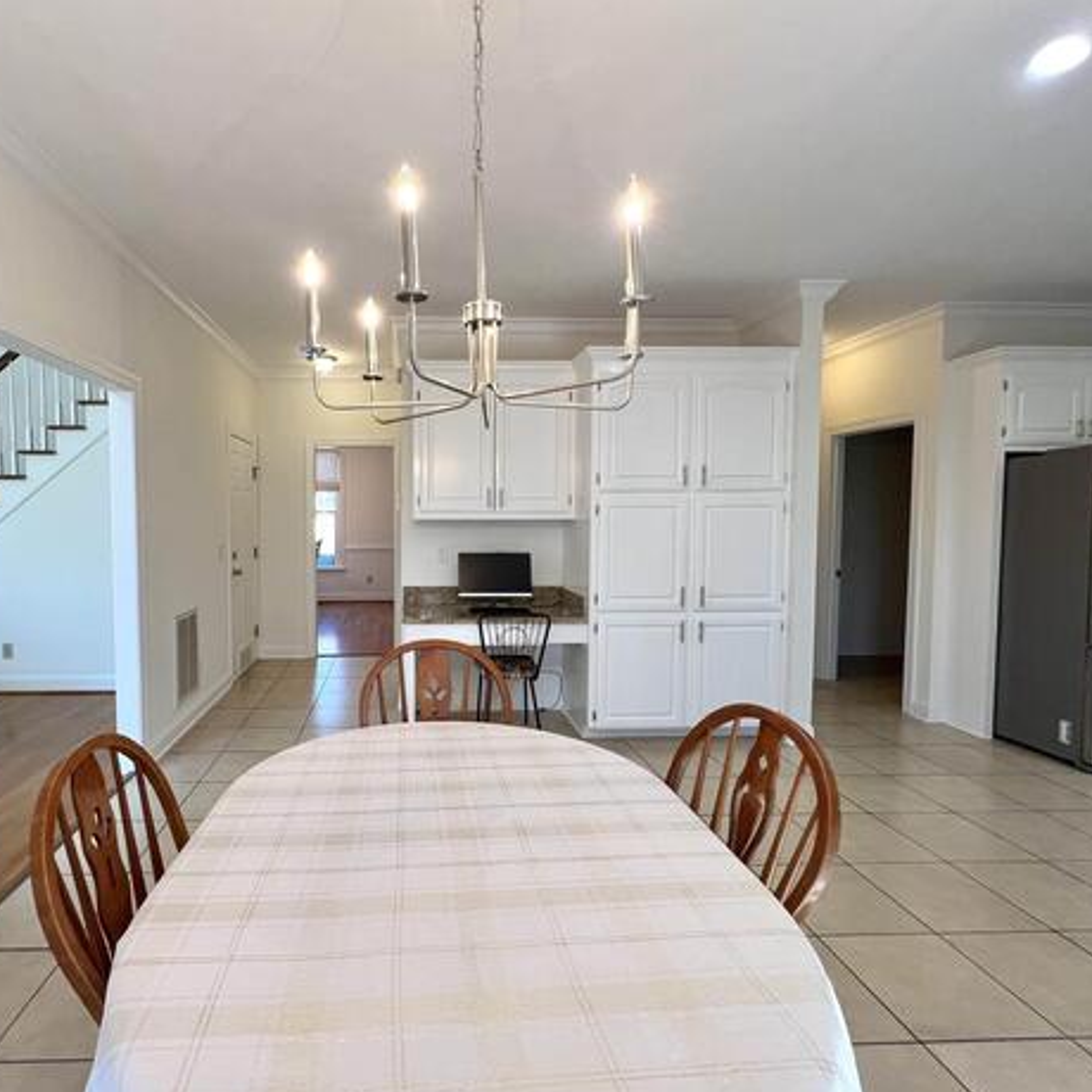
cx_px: 420
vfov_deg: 87.4
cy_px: 548
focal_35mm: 16
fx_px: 571
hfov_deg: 86.0
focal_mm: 1.57
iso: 160
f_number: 1.8
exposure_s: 1/120
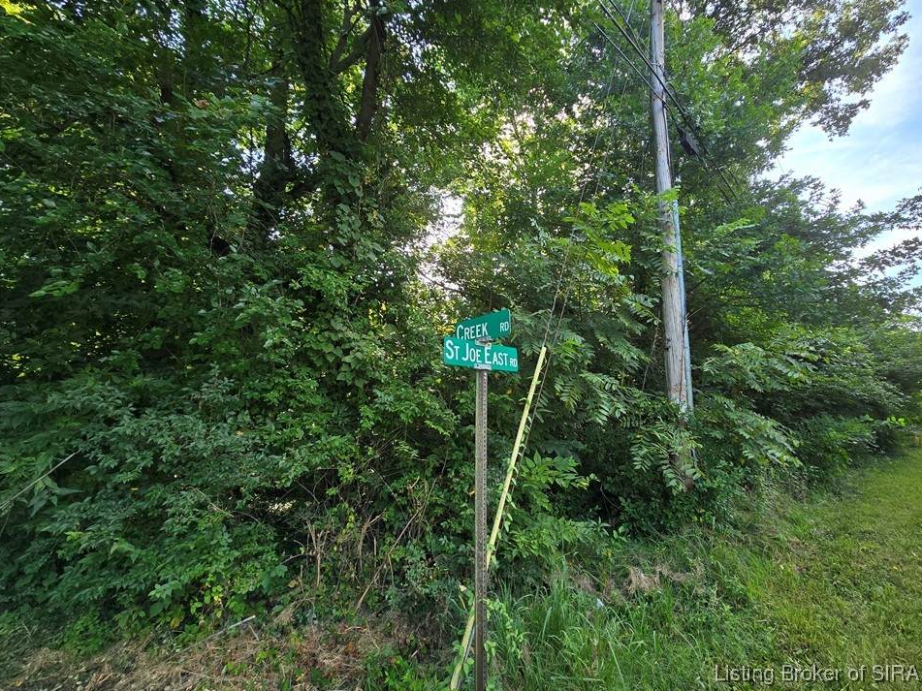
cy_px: 323
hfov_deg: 101.9
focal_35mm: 14
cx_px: 492
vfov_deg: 85.5
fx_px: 373
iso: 50
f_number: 2.2
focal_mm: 2.2
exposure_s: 1/276
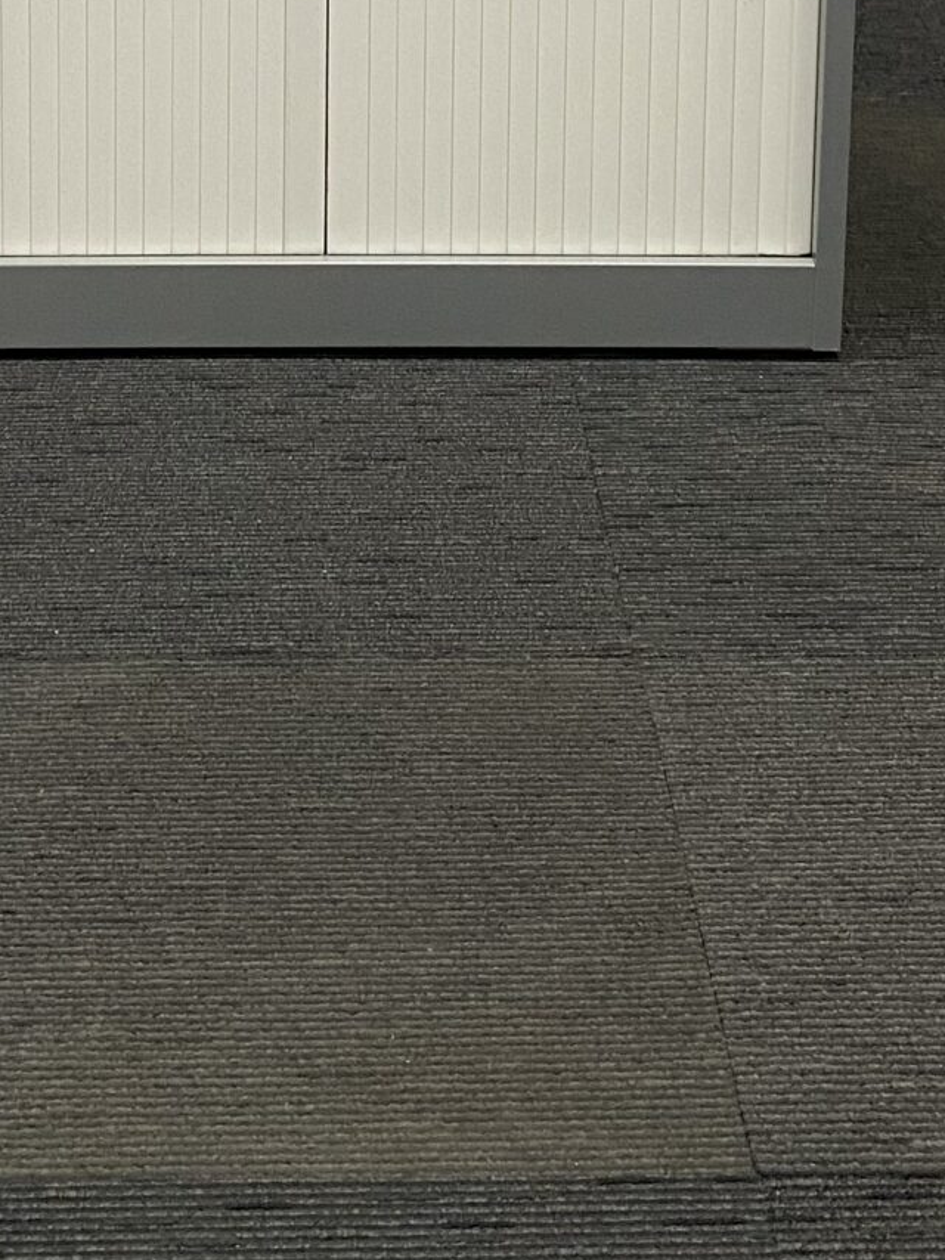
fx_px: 2838
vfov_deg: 22.4
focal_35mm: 78
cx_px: 366
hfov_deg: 18.9
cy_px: -377
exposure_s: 1/50
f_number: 1.8
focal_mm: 4.25
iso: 125
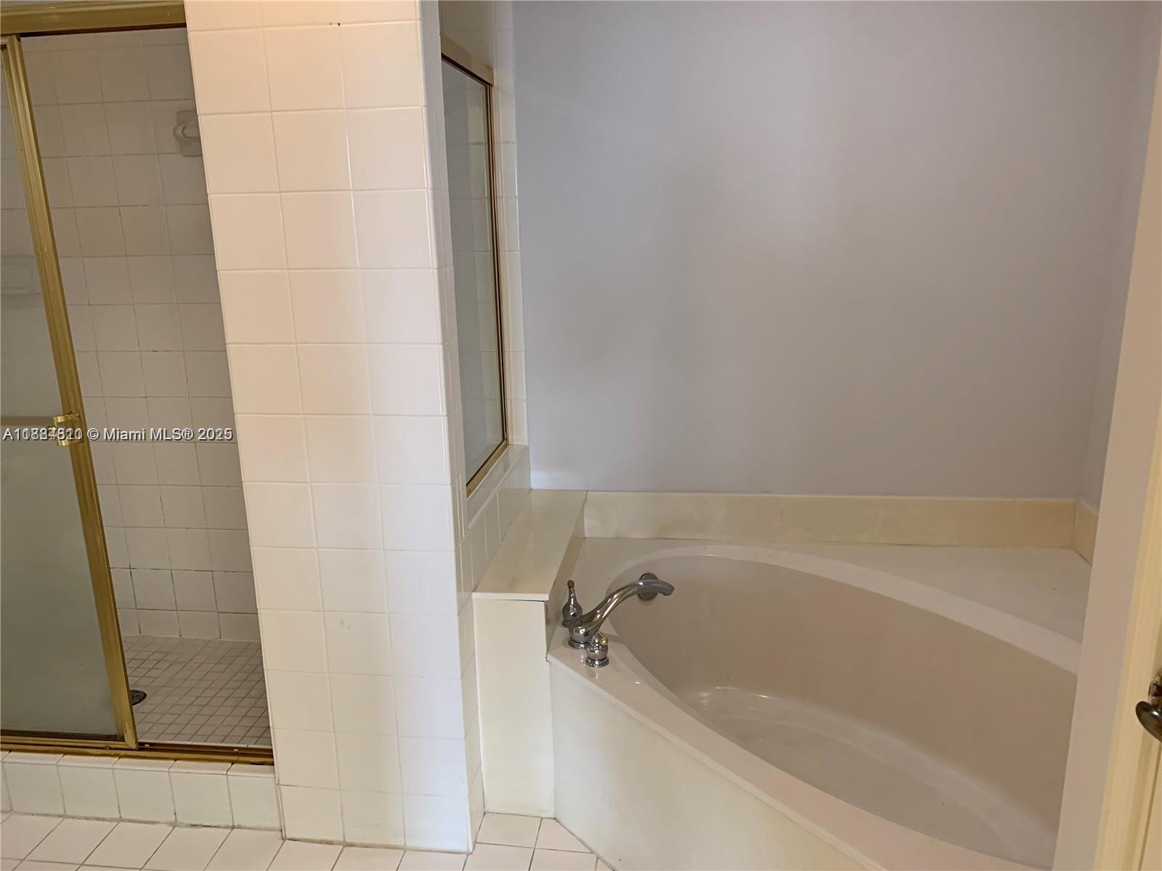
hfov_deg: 67.3
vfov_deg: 53.1
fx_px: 873
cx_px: 581
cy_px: 436
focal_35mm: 26
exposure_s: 1/60
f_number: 1.8
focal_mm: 4.25
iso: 160
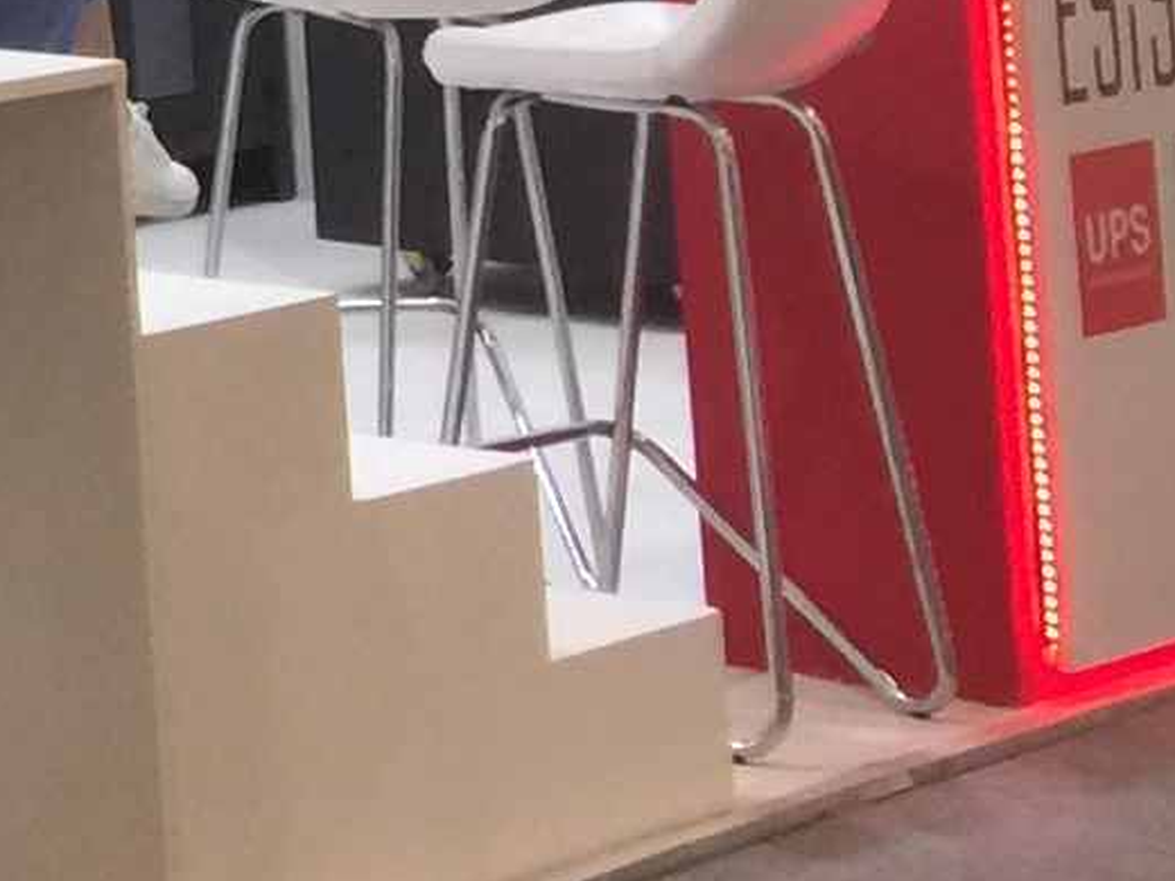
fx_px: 6178
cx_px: -2323
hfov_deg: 8.9
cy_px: -1224
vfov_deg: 7.6
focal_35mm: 182
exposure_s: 1/33
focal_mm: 4.15
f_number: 2.2
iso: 32
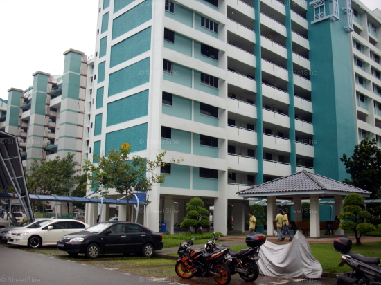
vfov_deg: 38.6
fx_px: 407
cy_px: 142
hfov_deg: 50.2
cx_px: 190
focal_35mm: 37
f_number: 5.6
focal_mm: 6.2
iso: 80
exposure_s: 1/80
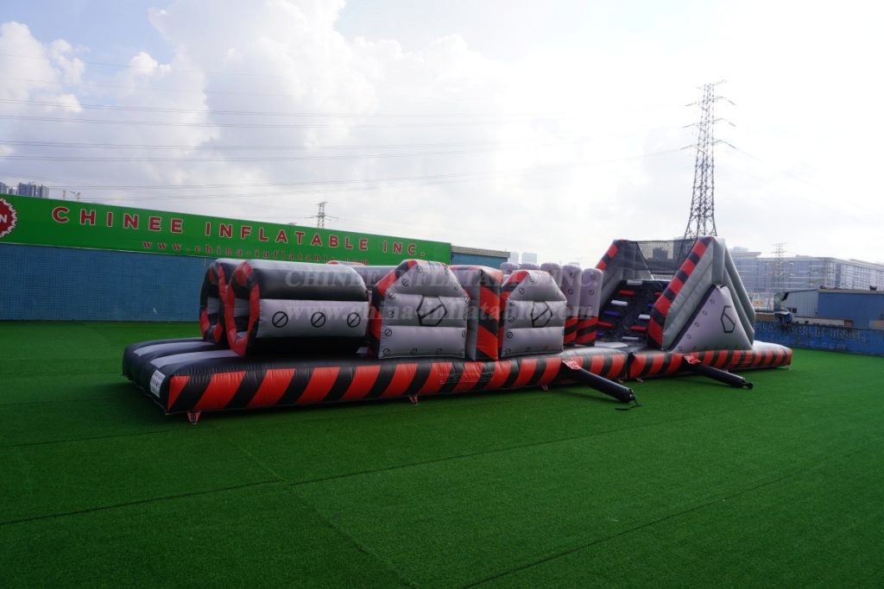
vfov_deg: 53.1
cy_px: 294
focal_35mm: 24
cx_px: 442
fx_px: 589
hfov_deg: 73.7
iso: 100
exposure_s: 1/160
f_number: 10
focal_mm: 16
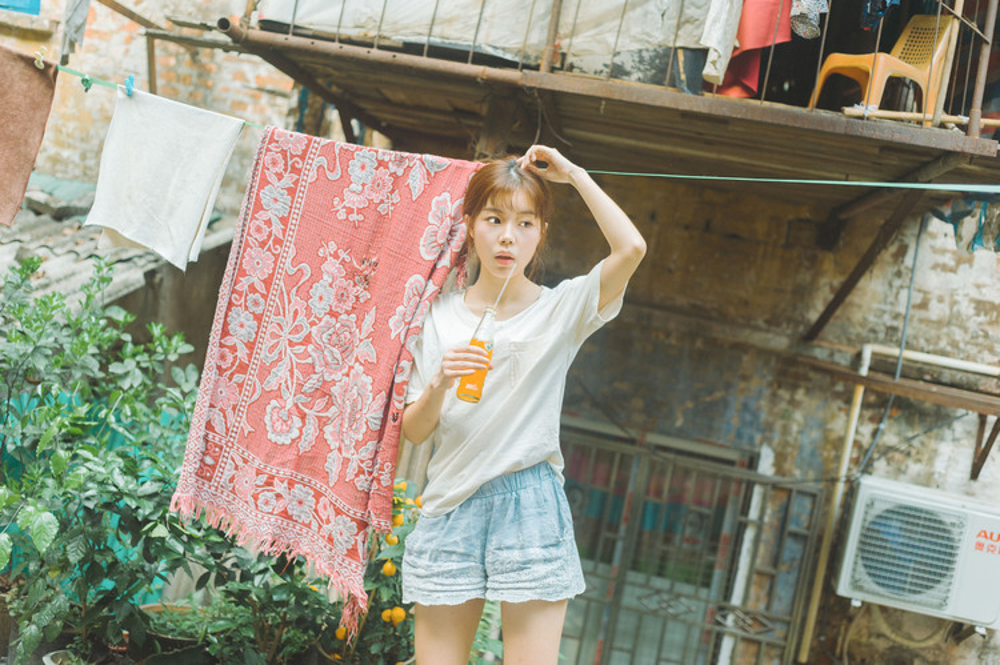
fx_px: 1388
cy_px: 332
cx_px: 500
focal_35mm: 50
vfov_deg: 27.0
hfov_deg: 39.6
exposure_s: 1/640
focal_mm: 50
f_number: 2.5
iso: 200
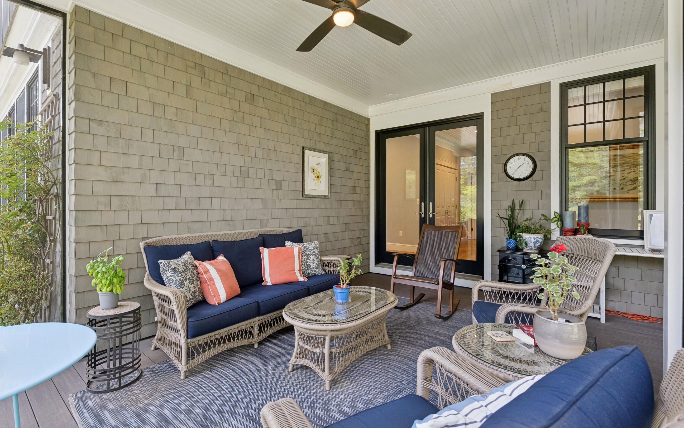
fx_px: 317
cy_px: 215
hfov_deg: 94.3
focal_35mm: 17
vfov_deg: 68.0
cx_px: 329
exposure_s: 1/15
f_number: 7.1
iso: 320
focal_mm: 16
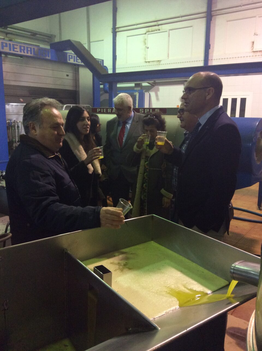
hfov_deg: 44.1
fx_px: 324
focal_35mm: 32
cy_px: 176
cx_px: 131
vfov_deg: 56.9
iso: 160
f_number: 2.4
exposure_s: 1/25
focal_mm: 3.3
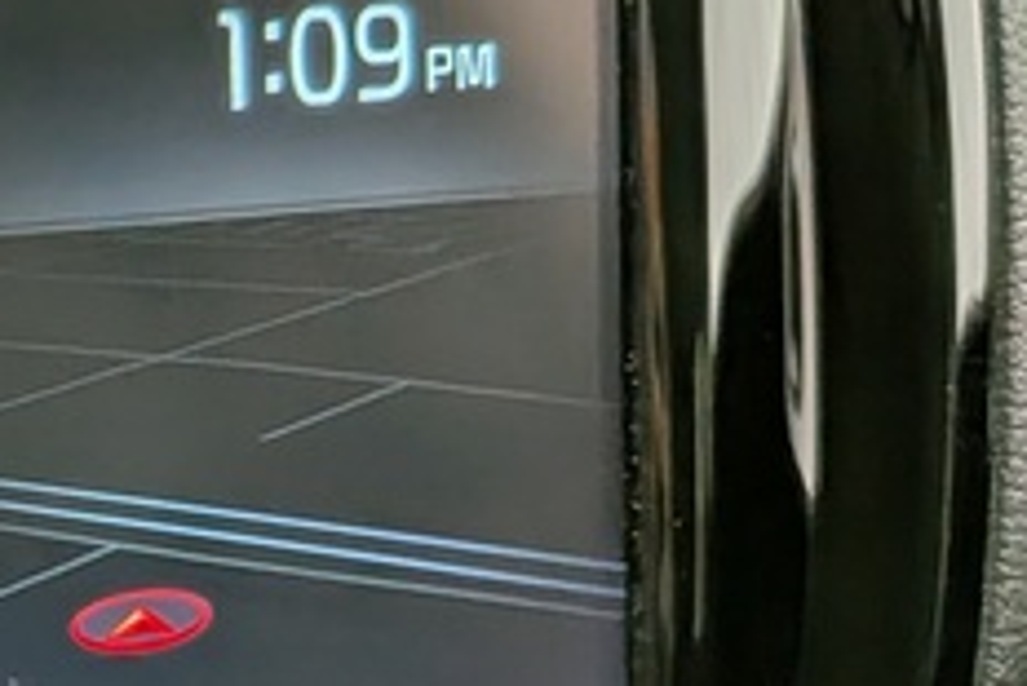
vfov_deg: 12.3
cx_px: -938
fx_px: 3140
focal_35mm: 110
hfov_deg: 15.4
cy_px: 668
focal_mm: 4.53
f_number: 1.7
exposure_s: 1/34.4
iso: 27
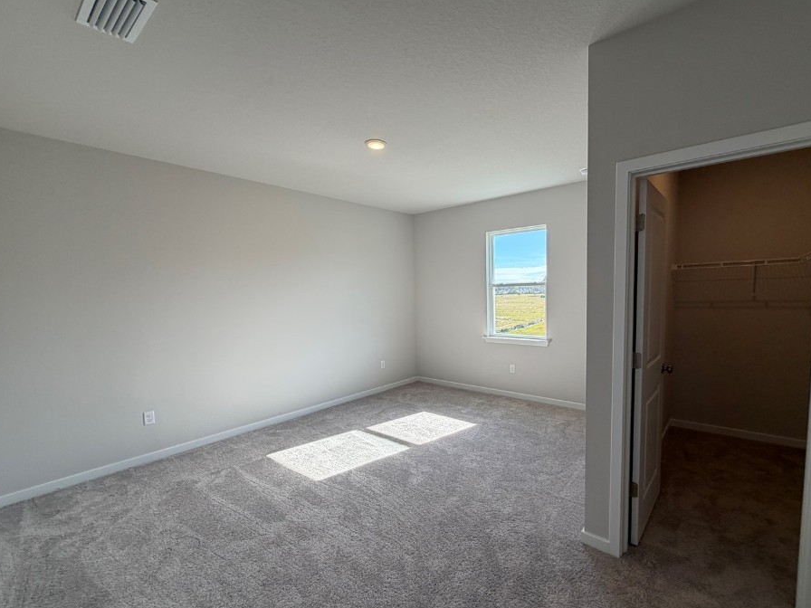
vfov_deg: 78.0
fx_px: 375
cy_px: 325
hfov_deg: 94.1
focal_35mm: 16
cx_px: 451
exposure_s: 1/120
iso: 64
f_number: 2.2
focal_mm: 2.22
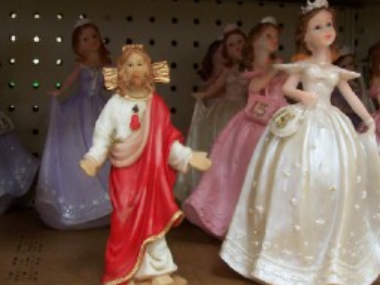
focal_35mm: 58
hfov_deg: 33.1
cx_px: 229
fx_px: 636
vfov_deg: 25.2
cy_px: 128
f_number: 2.8
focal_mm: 5.6
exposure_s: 1/20
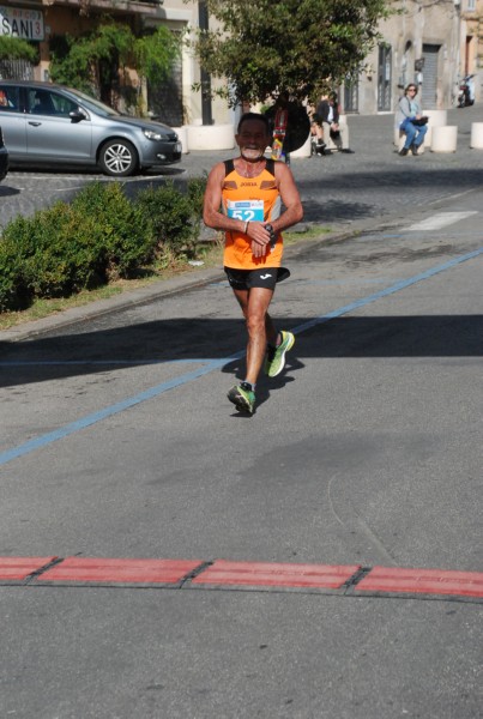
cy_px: 360
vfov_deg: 23.3
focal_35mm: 87
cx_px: 242
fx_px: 1742
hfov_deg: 15.8
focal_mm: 58
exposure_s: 1/2000
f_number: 8
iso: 1000
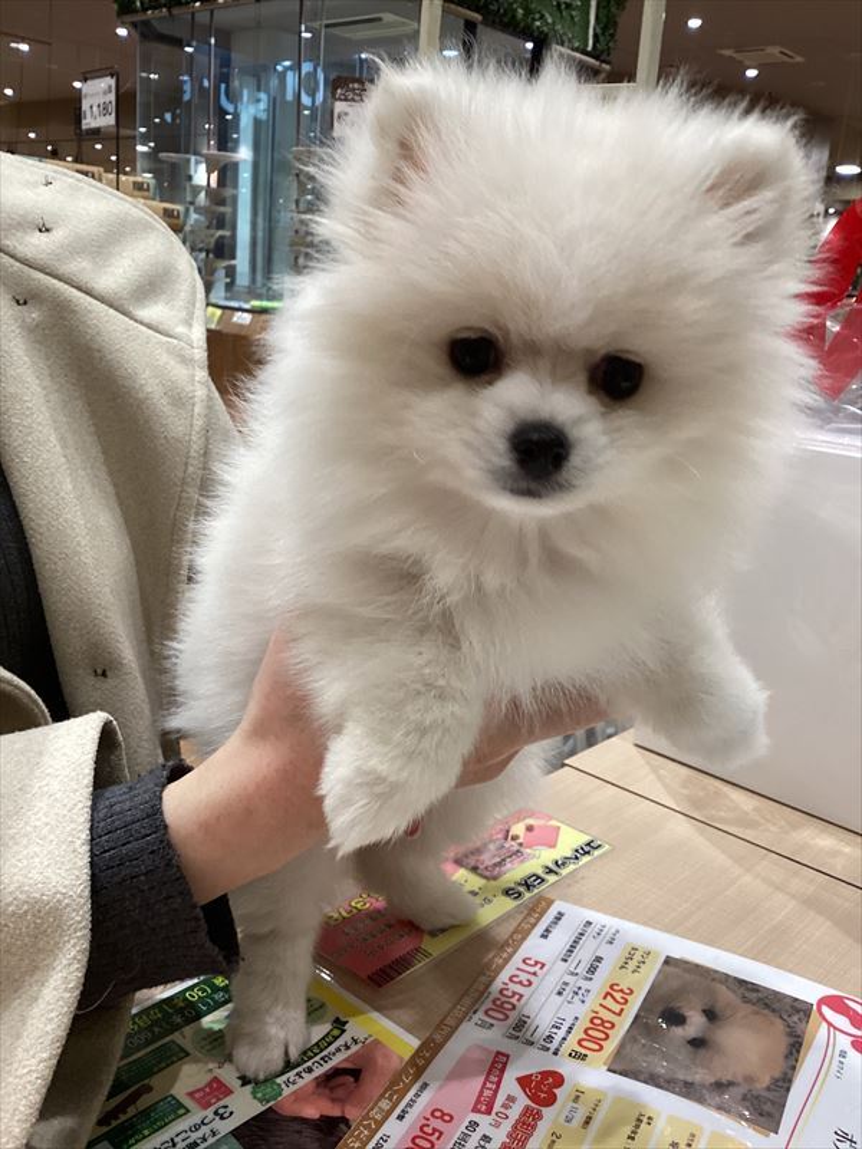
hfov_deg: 45.4
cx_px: 431
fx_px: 1029
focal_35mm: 31
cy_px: 574
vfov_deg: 58.4
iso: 100
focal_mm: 3.3
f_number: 2.4
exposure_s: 1/60
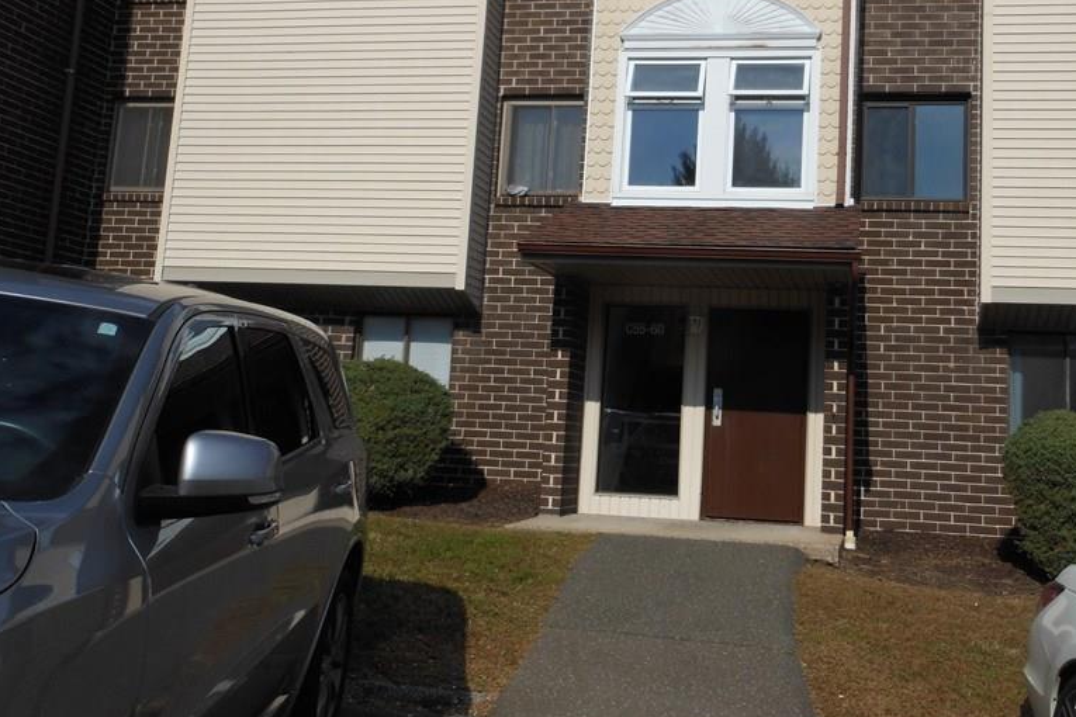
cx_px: 689
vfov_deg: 34.1
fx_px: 1166
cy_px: 281
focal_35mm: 39
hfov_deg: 49.0
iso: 80
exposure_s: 1/1500
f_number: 3.7
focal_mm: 5
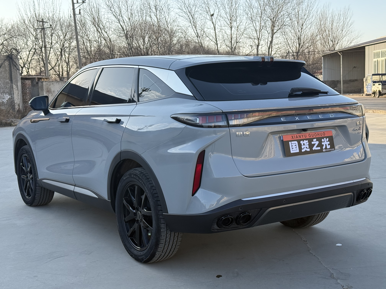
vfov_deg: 30.3
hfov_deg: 39.7
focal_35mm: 48
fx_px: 535
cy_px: 144
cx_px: 193
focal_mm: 6.76
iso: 64
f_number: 1.78
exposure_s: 1/1307
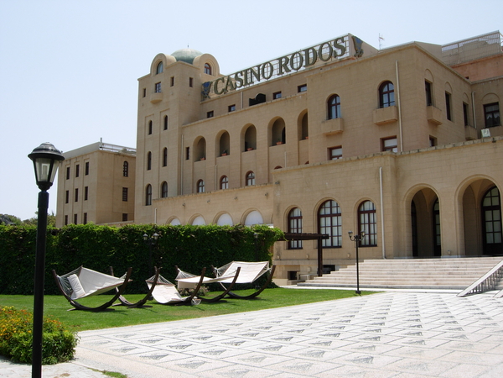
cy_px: 189
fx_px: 523
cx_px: 252
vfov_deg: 39.7
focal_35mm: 36
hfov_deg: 51.4
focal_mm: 7.5
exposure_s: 1/313
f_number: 6.1
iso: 50
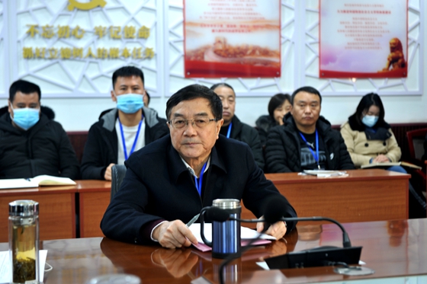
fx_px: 830
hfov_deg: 28.9
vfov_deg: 19.4
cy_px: 142
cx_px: 214
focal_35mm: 70
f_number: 4.5
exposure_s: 1/13
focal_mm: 70
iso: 200
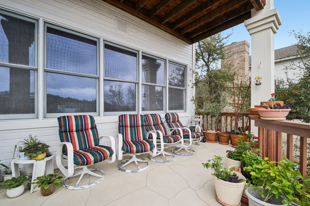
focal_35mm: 15
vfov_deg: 77.3
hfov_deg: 100.4
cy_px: 103
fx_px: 129
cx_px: 155
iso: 400
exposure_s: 1/250
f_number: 8
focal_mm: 10
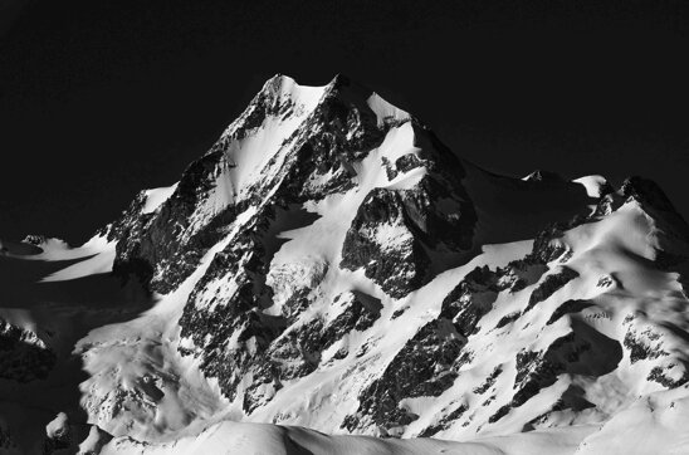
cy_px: 228
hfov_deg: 7.7
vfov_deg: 5.1
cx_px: 344
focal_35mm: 270
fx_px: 5153
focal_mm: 180
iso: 140
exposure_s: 1/2500
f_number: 11
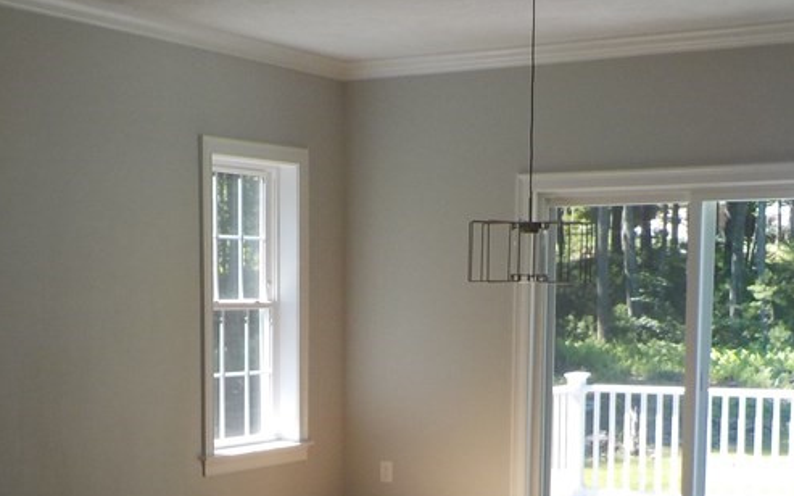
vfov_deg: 19.0
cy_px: 520
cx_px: 346
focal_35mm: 66
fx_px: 1428
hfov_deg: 31.0
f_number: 3.3
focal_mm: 4.1
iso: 125
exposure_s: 1/100
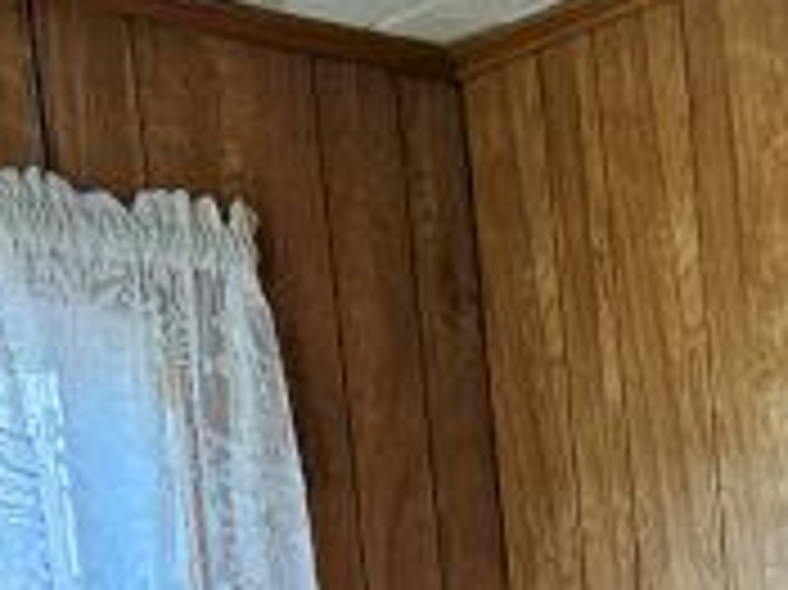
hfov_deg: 17.3
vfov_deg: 12.5
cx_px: 1281
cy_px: 1302
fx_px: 2252
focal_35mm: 99
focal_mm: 2.2
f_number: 2.2
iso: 125
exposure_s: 1/60
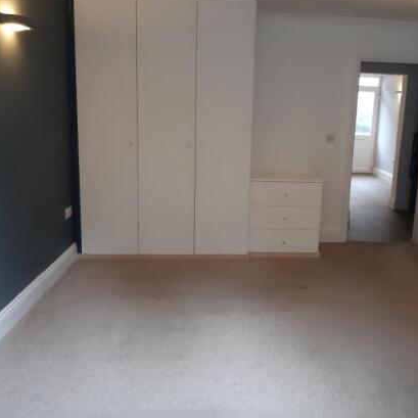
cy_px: 200
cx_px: 262
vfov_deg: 48.4
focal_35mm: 34
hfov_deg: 48.0
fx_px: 464
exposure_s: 1/50
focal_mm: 3.93
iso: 250
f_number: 1.7
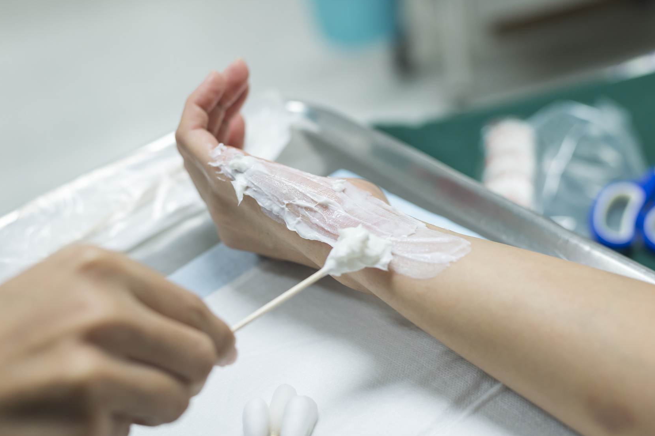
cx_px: 333
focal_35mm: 51
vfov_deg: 26.5
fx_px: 928
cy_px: 220
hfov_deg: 38.9
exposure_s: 1/100
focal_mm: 50
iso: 1000
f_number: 3.5
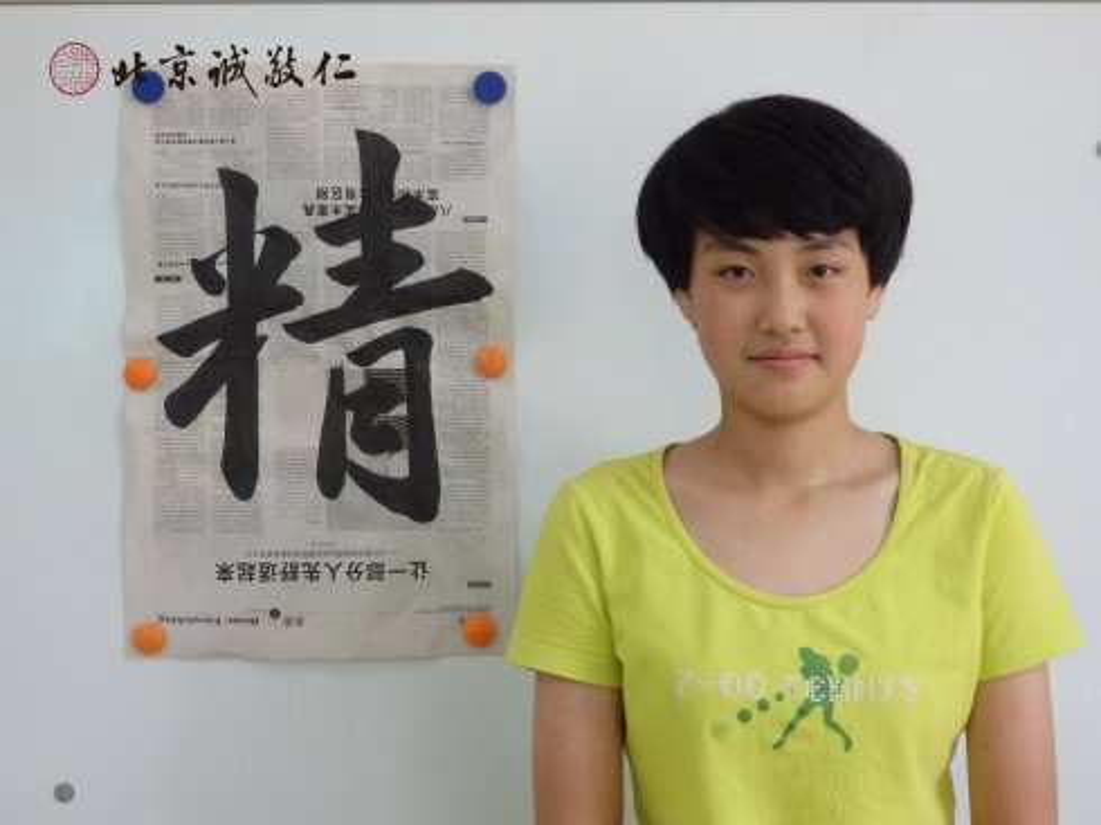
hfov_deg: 29.4
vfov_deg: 22.2
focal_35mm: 66
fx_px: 2098
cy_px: 412
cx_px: 550
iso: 800
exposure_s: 1/50
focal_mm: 11.9
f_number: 4.4
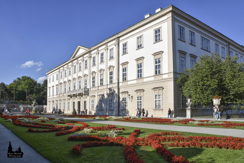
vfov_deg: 50.4
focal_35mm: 26
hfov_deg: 70.4
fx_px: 173
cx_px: 122
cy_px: 82
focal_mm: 17
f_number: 10
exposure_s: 1/400
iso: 200
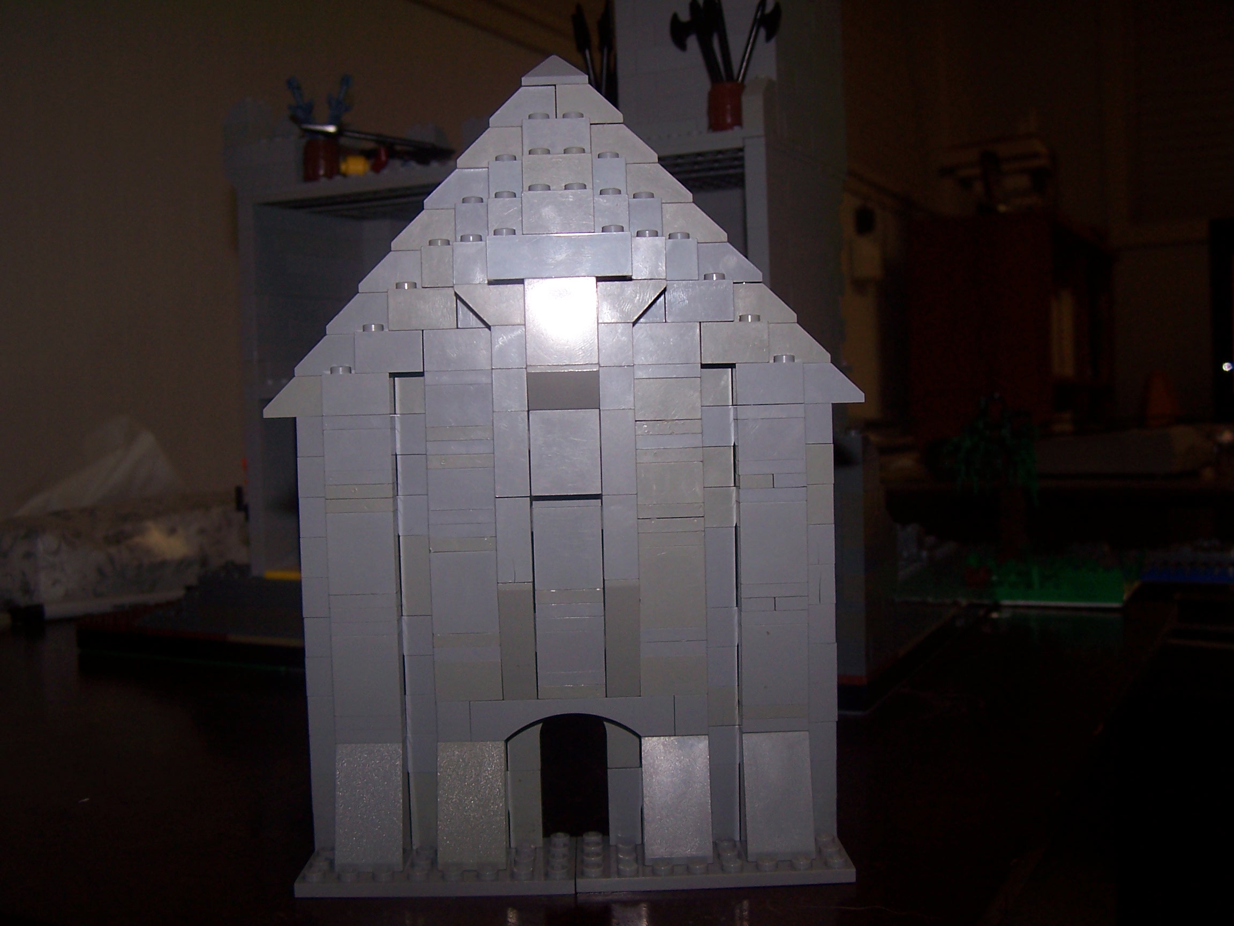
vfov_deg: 37.7
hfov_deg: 49.0
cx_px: 617
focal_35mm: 38
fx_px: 1355
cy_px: 463
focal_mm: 6.3
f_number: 2.8
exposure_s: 1/60
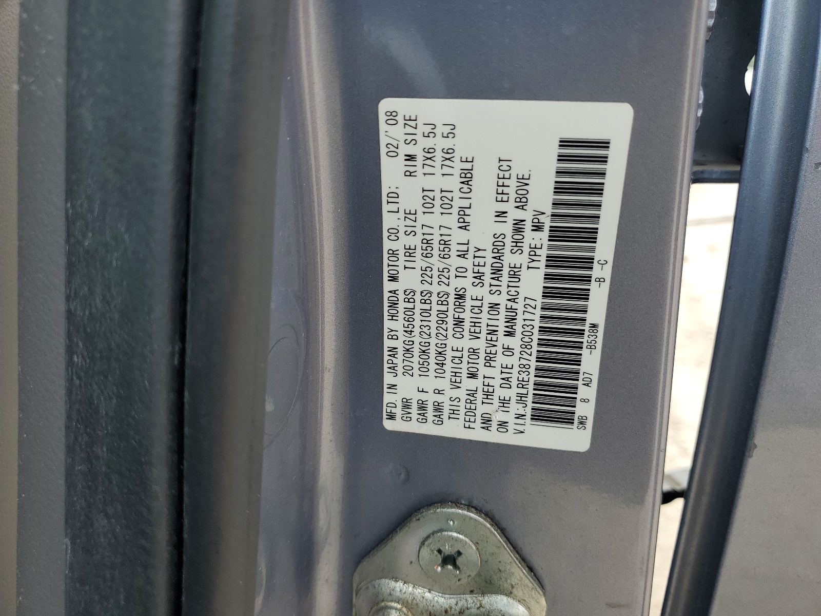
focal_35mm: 26
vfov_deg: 53.1
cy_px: 308
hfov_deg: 67.3
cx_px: 410
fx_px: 617
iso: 50
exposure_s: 1/833
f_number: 1.5
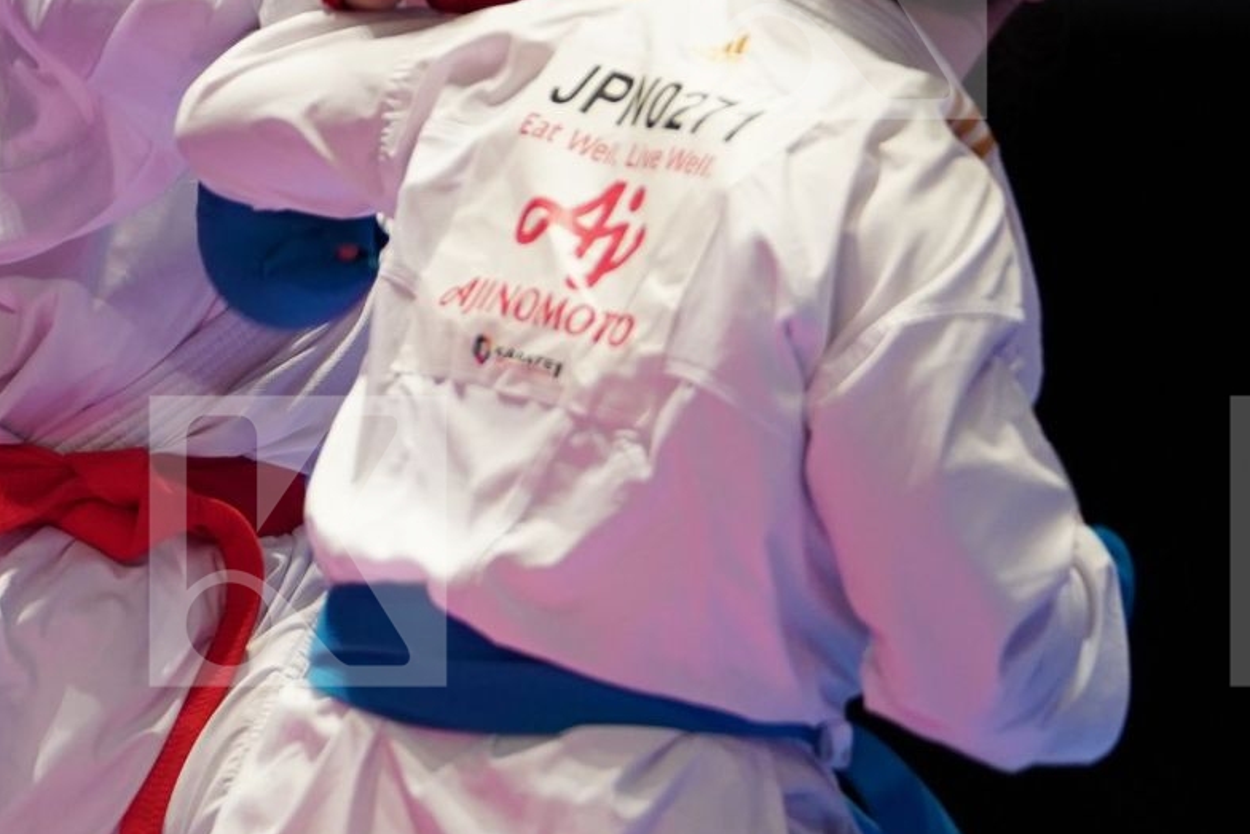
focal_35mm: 661
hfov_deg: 3.1
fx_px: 22954
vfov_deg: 2.1
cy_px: -26
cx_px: 298
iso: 1600
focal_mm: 192
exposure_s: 1/1000
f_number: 2.8
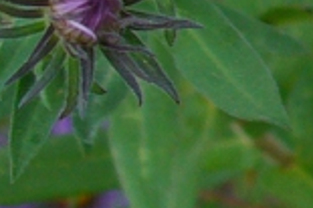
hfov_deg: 6.8
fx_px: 2328
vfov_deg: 5.1
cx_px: 977
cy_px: 0
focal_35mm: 268
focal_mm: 6.1
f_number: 2.8
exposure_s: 1/125
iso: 80
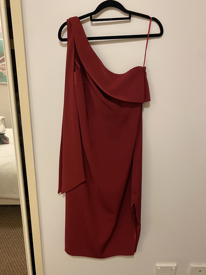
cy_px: 138
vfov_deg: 67.3
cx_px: 103
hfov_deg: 53.1
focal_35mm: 26
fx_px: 206
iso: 400
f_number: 1.8
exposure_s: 1/50
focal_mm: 4.25
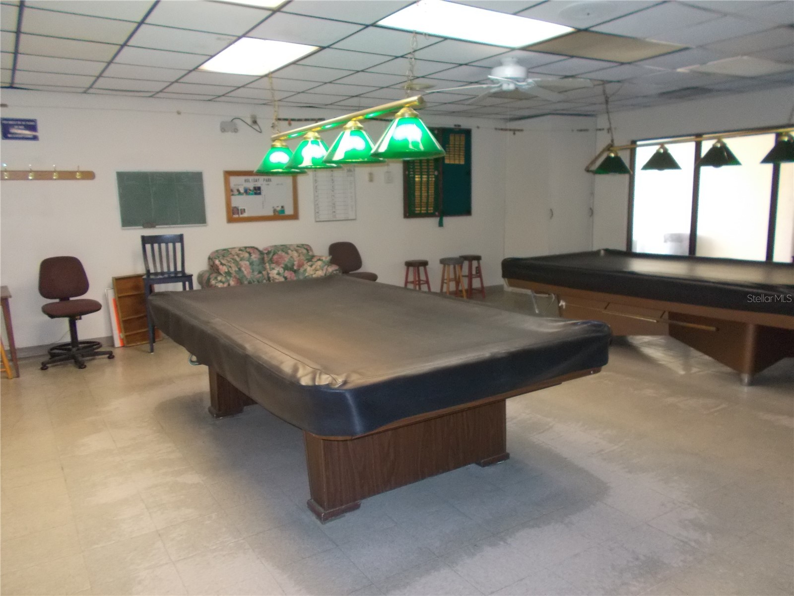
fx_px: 596
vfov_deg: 53.1
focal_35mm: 26
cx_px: 397
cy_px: 298
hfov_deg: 67.3
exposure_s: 1/25
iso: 320
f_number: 3.2
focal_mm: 4.6
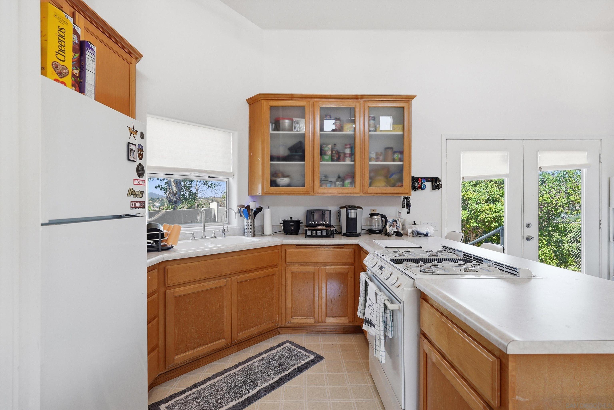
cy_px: 205
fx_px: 273
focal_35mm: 16
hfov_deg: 96.7
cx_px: 307
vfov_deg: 73.8
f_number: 4
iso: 250
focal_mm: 16
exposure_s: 1/15
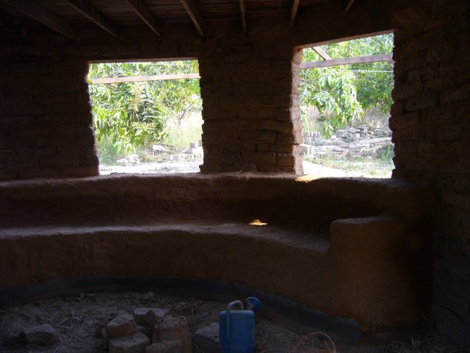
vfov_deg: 40.7
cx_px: 235
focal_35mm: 35
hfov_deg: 52.6
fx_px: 475
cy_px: 176
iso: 100
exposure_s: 1/160
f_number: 2.8
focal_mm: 5.8
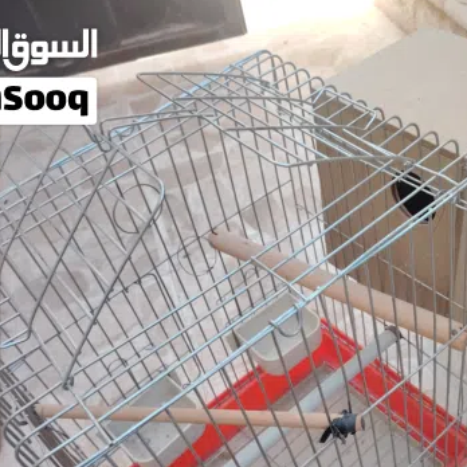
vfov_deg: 42.2
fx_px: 595
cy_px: 318
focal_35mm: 39
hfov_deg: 42.4
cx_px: 299
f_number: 1.75
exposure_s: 1/100
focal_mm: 5.25
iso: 132
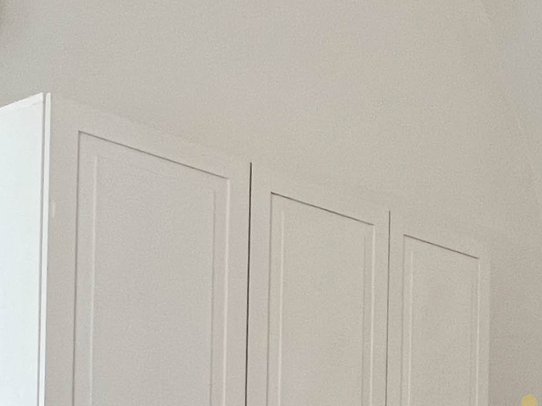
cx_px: 568
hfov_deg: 32.1
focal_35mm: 54
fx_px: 846
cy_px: 457
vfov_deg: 25.0
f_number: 1.8
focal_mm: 1.57
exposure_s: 1/100
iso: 100
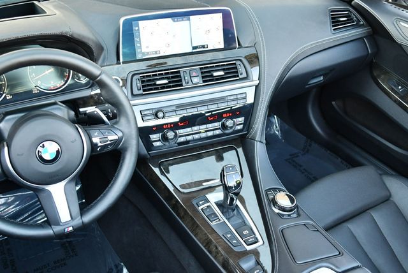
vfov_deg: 36.9
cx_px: 204
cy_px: 136
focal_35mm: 36
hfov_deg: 53.1
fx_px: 408
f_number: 3.5
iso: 800
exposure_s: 1/125
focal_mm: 18
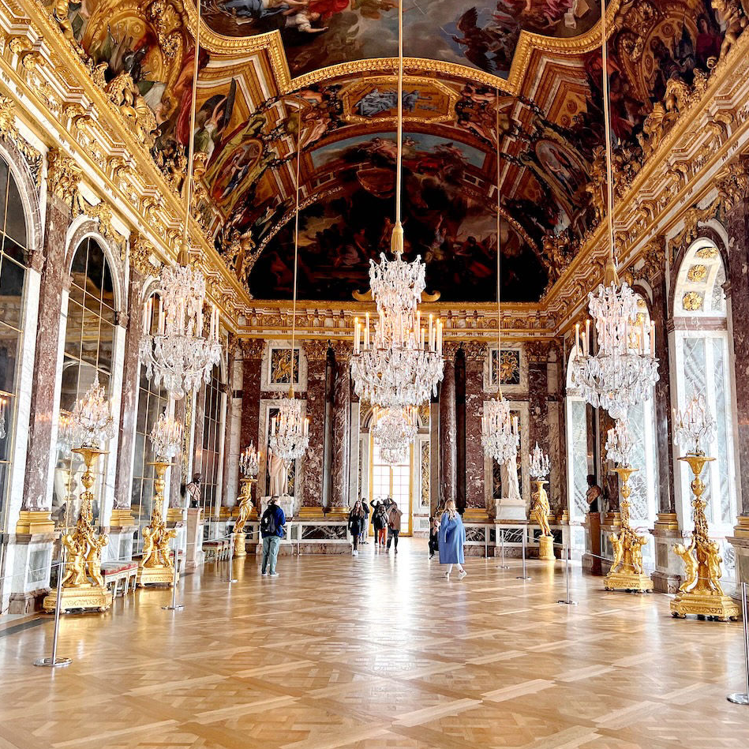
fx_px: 759
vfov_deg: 52.5
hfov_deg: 52.5
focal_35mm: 31
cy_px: 374
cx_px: 390
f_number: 1.5
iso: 100
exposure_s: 1/100
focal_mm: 5.7
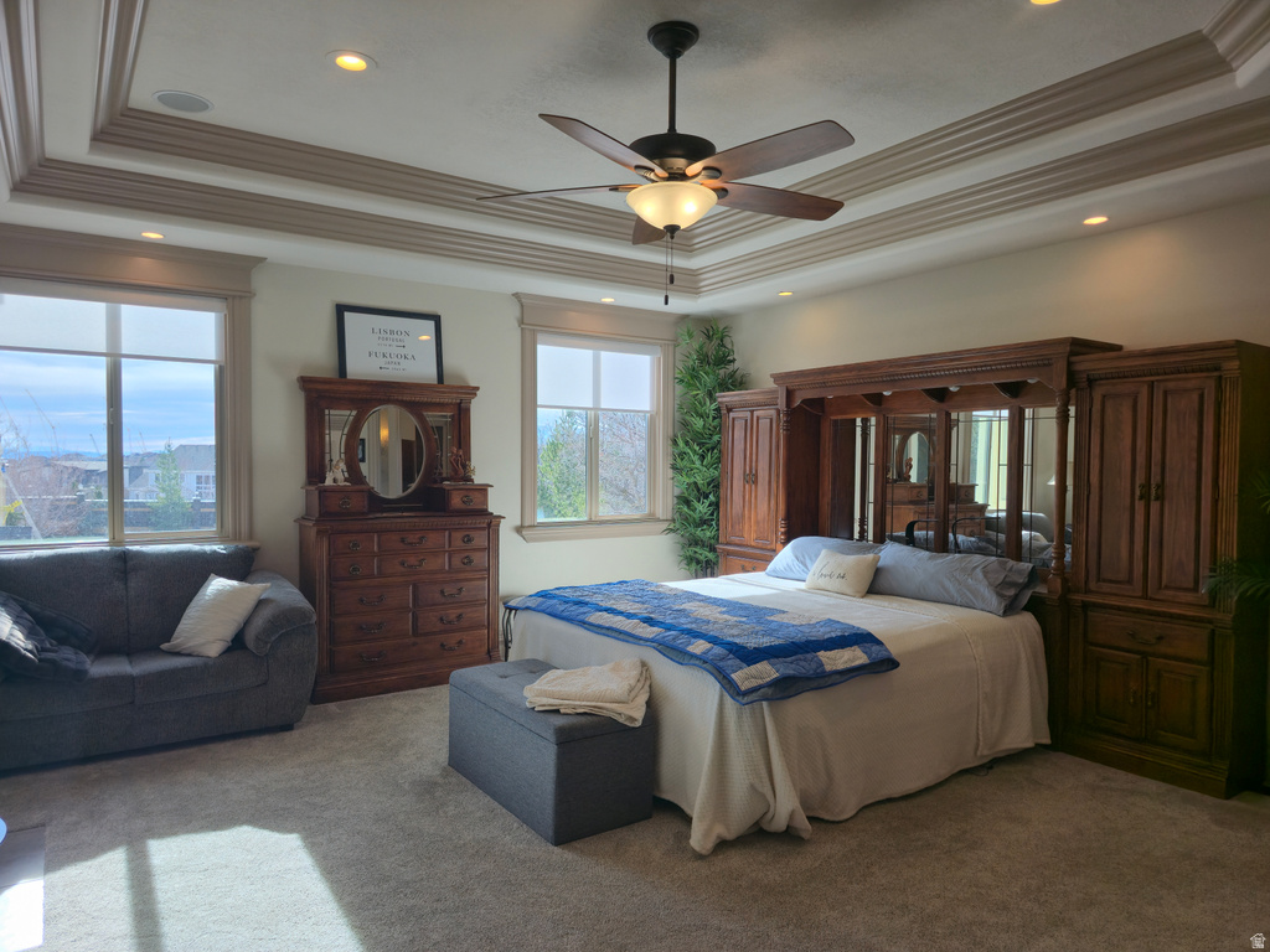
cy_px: 476
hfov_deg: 73.9
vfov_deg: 58.9
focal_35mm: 23
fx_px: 844
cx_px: 635
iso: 12
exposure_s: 1/120
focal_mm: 6.3
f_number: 1.7
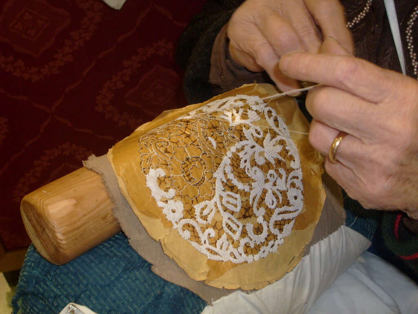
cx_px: 209
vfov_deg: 28.0
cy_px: 157
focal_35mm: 52
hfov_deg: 36.8
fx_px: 628
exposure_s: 1/60
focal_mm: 8.7
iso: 100
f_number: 3.3
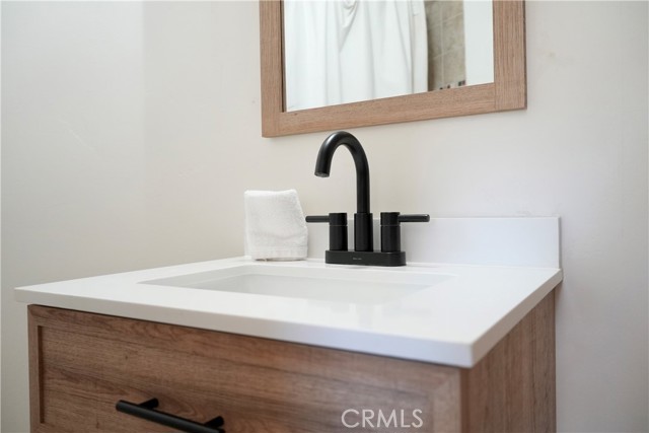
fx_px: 505
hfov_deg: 65.5
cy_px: 216
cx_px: 324
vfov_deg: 46.4
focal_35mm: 28
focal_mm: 28
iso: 4000
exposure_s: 1/160
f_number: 4
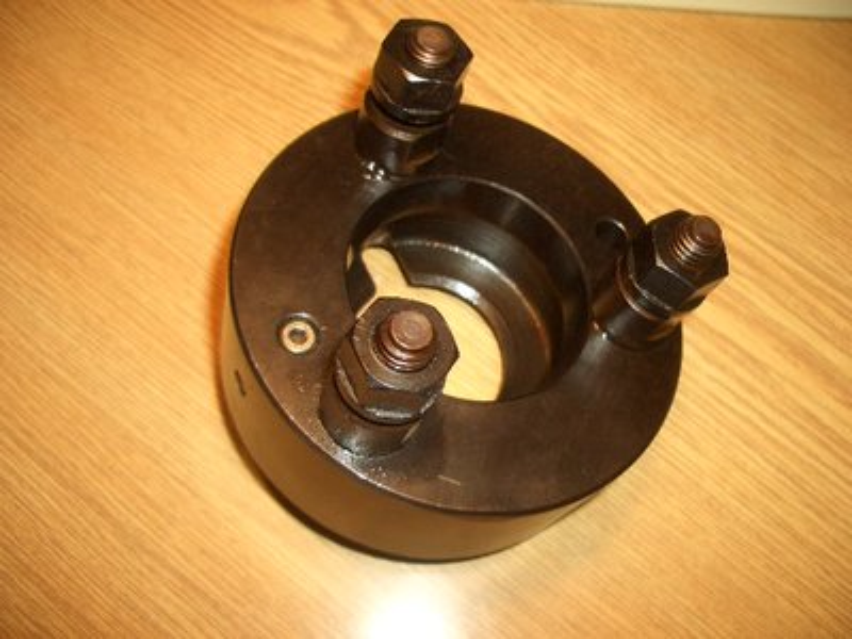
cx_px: 426
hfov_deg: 52.6
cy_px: 320
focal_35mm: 35
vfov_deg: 40.7
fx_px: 861
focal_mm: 5.8
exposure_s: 1/60
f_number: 2.6
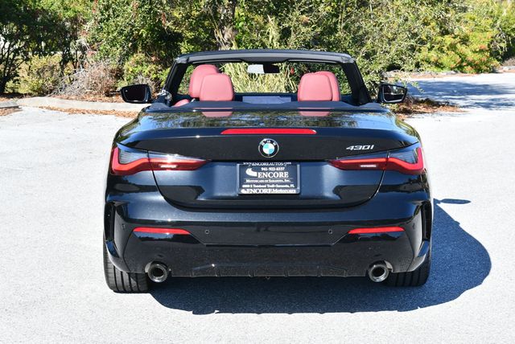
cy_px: 172
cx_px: 258
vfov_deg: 17.1
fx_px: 1145
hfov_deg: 25.3
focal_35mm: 80
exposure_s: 1/250
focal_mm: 40
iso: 180
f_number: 8
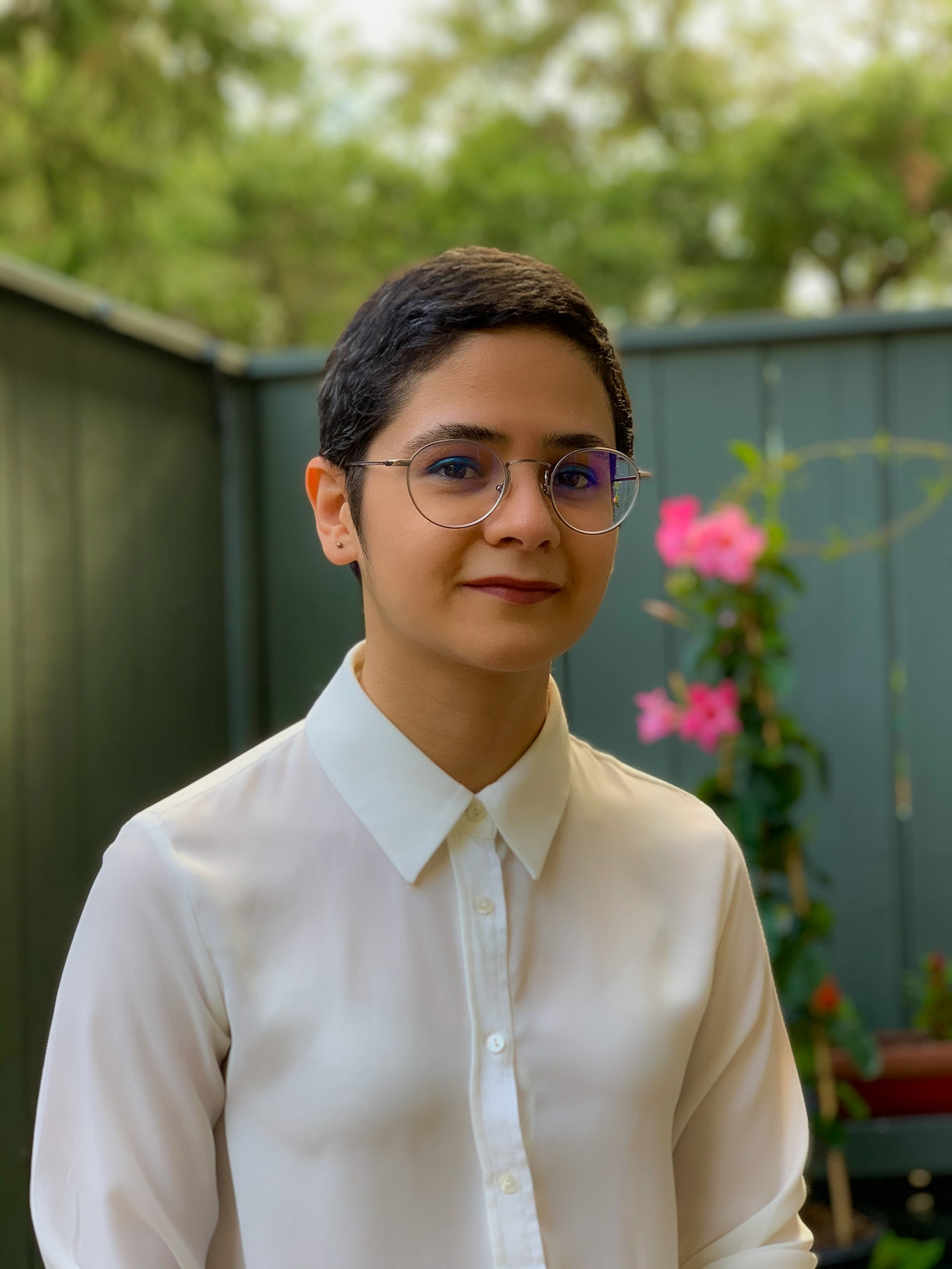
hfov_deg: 28.0
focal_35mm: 52
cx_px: 476
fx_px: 1906
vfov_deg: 36.8
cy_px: 634
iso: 64
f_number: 2.4
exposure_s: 1/120
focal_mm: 6
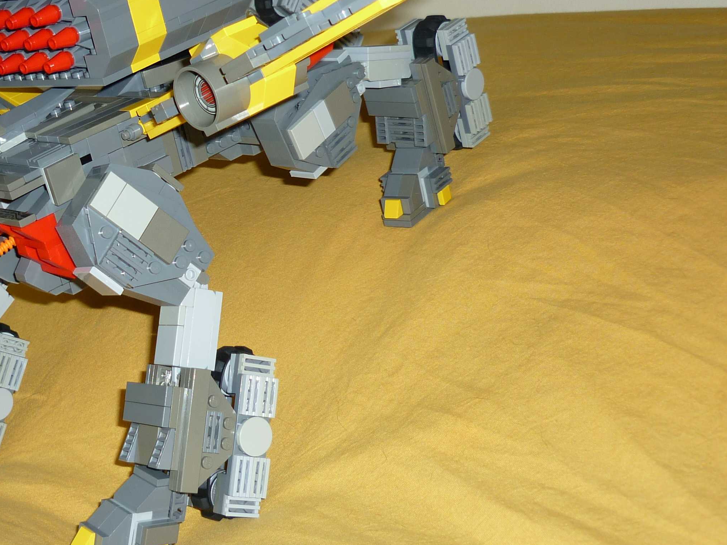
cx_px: 158
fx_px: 1113
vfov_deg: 27.5
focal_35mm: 53
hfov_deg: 35.2
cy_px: 224
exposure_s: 1/30
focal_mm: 5.5
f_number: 2.8
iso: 100
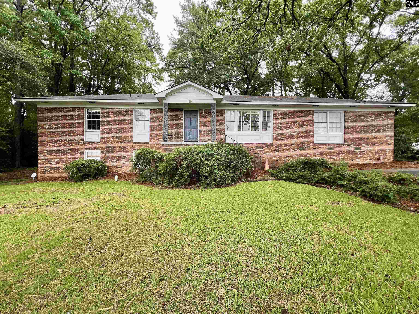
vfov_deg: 89.9
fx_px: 157
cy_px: 157
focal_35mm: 13
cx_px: 210
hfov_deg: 106.2
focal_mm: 1.57
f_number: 1.8
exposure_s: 1/130
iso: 32
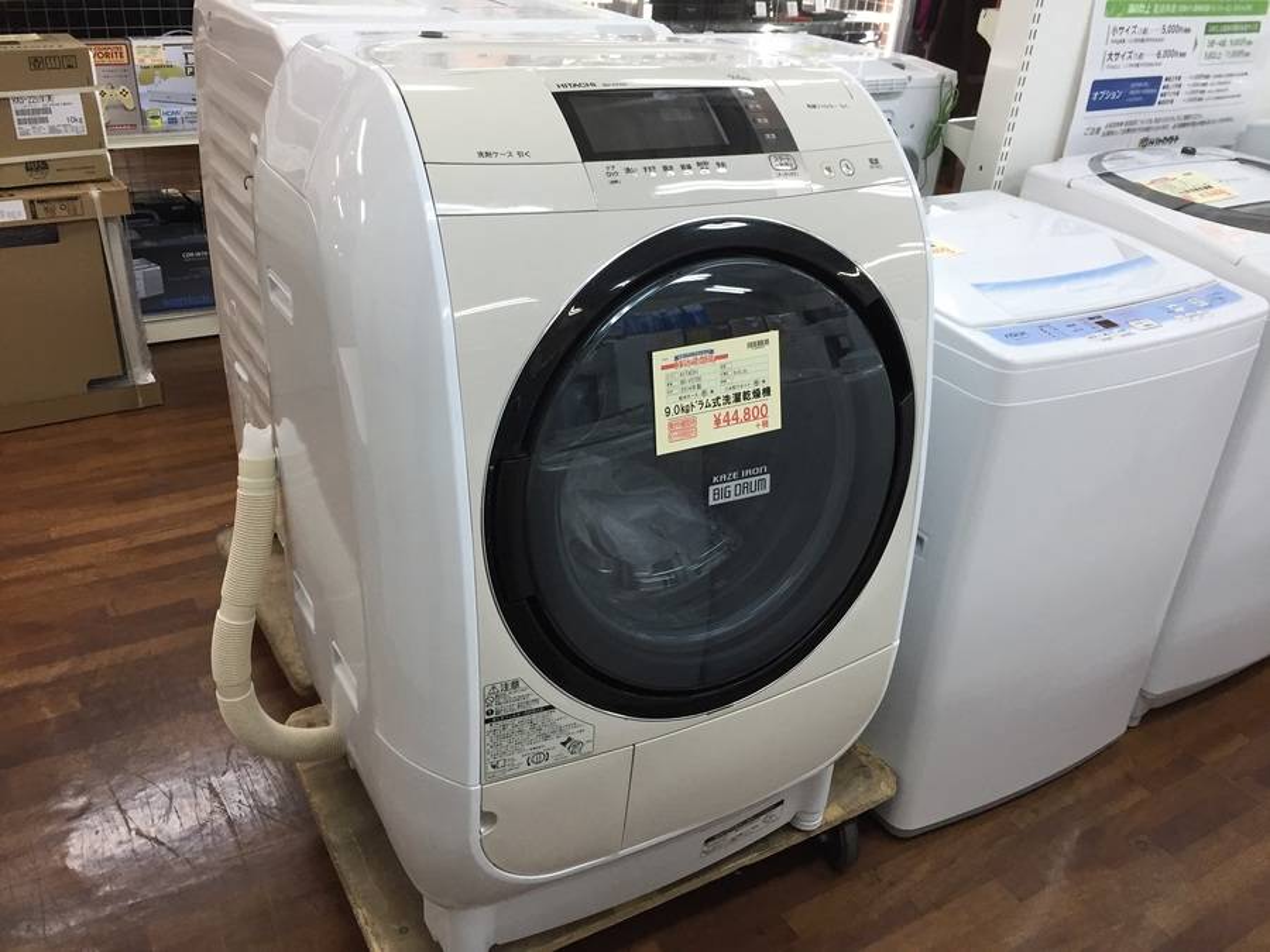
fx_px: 1064
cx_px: 635
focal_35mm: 29
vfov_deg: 48.2
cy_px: 476
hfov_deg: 61.7
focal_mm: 4.15
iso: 50
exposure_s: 1/30
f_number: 2.2
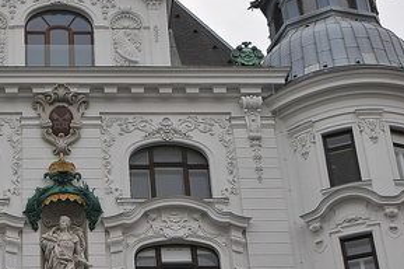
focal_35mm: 109
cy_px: 83
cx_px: 81
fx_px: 1222
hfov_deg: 18.6
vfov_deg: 12.5
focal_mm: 35
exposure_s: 1/400
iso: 200
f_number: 10
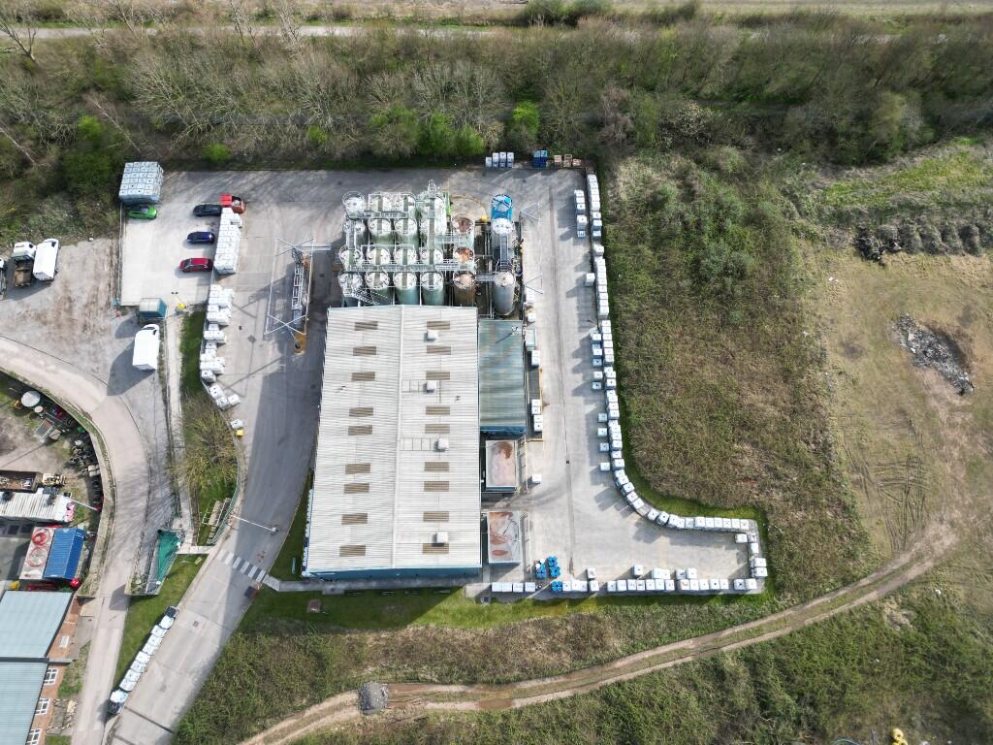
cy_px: 372
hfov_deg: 71.6
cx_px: 496
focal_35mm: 24
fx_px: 688
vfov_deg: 56.8
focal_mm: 6.72
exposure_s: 1/1500
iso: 200
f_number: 1.7
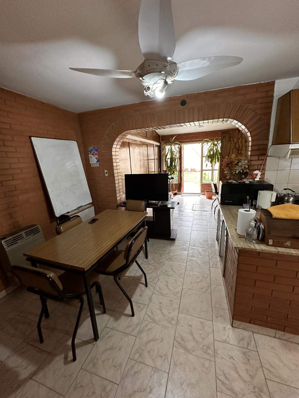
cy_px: 199
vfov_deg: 102.1
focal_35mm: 14
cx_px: 150
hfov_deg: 85.7
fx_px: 161
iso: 320
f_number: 2.2
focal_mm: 2.22
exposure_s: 1/50
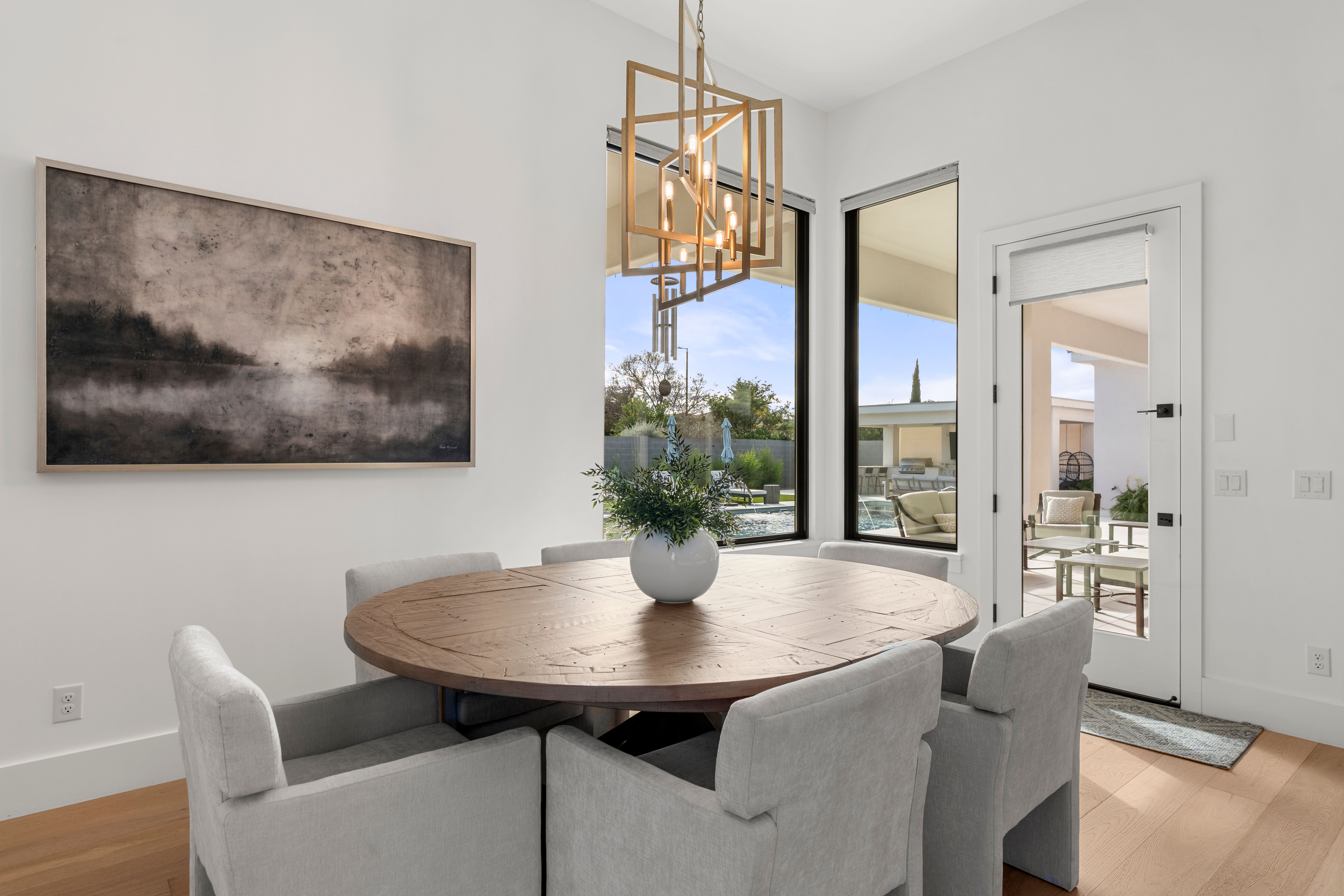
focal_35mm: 19
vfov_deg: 64.6
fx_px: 709
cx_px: 672
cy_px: 448
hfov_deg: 86.9
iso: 320
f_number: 9
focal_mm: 19
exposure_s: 1/10
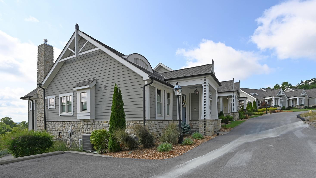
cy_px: 107
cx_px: 155
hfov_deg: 103.0
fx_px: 126
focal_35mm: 15
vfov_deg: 69.8
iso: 100
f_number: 6.3
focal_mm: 14
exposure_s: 1/320
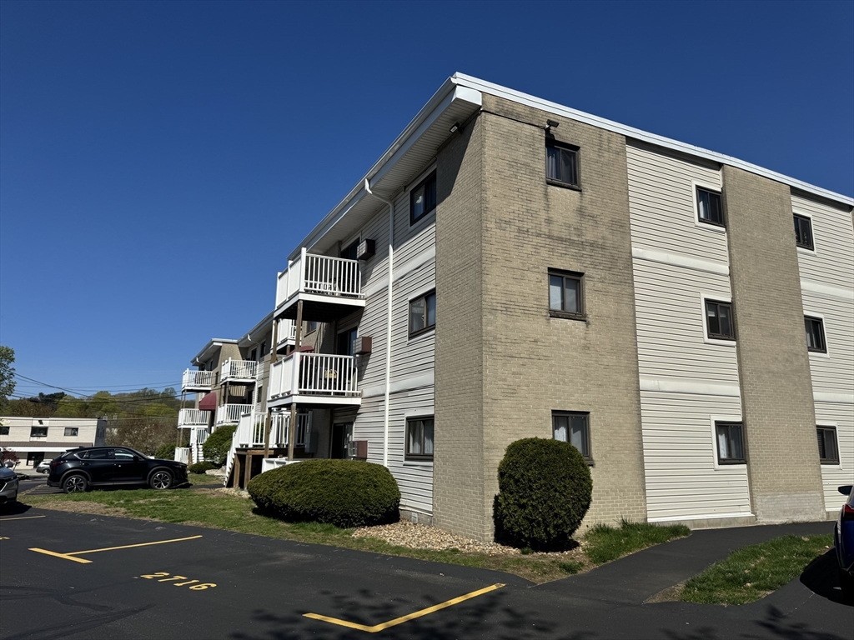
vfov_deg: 56.8
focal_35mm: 24
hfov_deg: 71.6
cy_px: 320
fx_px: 592
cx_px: 427
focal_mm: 6.76
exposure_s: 1/9009
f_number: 1.78
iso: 80
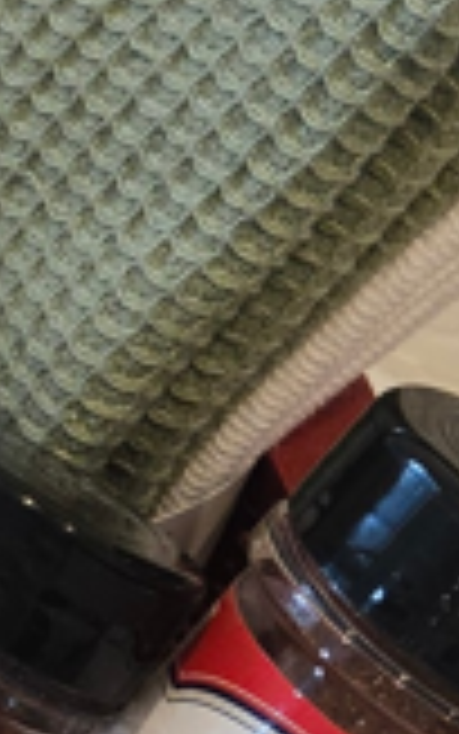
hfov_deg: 6.4
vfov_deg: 11.6
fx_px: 3599
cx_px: -1102
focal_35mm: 180
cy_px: 365
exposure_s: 1/120
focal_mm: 5.4
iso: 250
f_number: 1.8
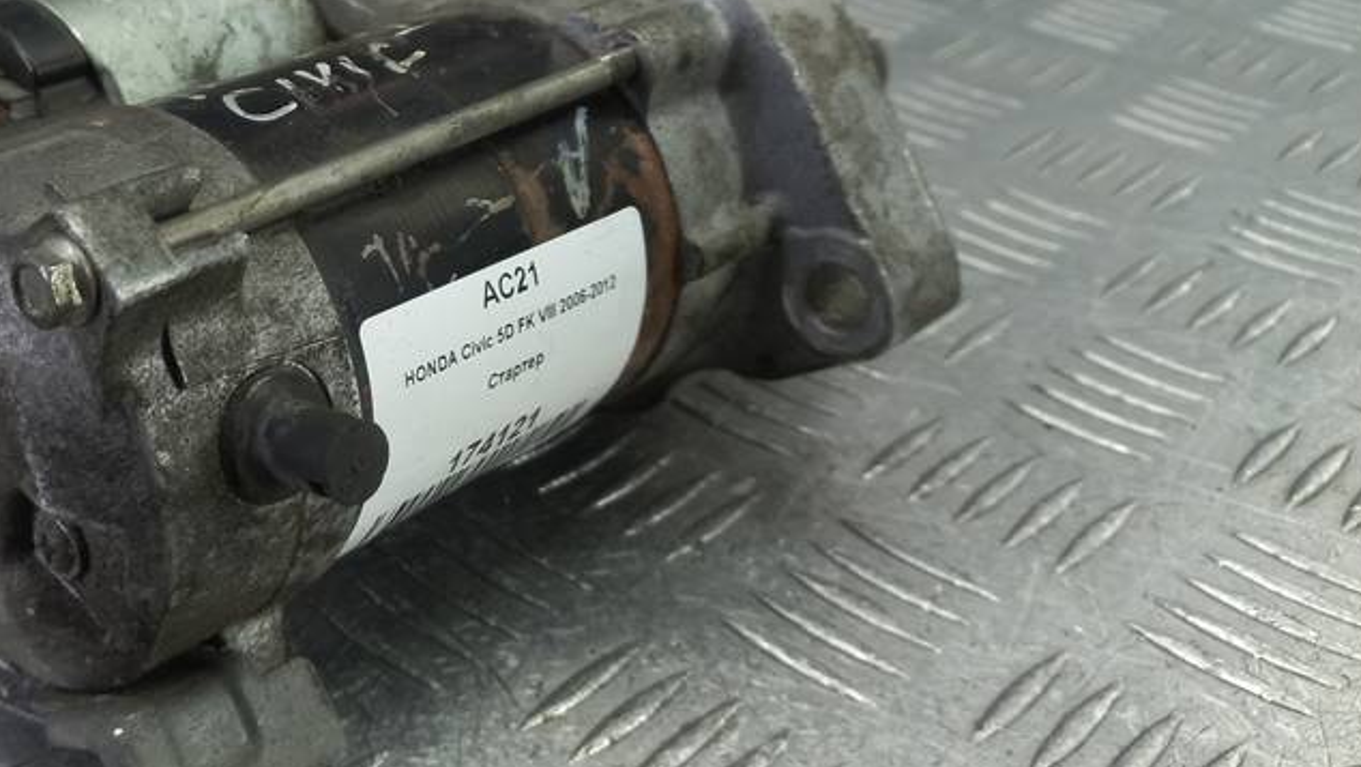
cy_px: 299
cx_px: 292
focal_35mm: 44
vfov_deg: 27.1
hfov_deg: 44.4
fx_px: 1588
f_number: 1.8
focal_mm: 4.6
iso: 80
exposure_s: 1/50
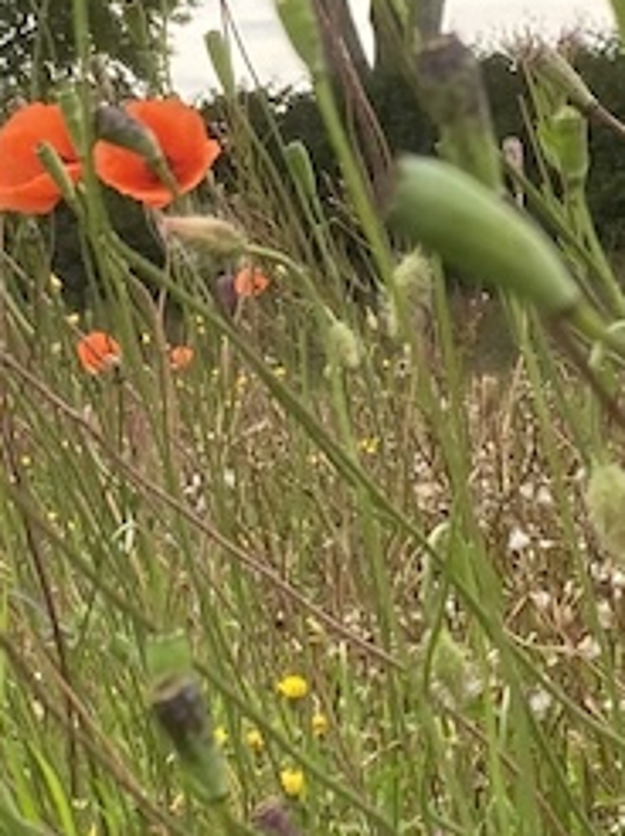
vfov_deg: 15.3
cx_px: 241
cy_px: 3
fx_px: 3063
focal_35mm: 127
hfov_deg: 11.6
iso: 32
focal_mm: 4.25
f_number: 1.8
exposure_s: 1/527
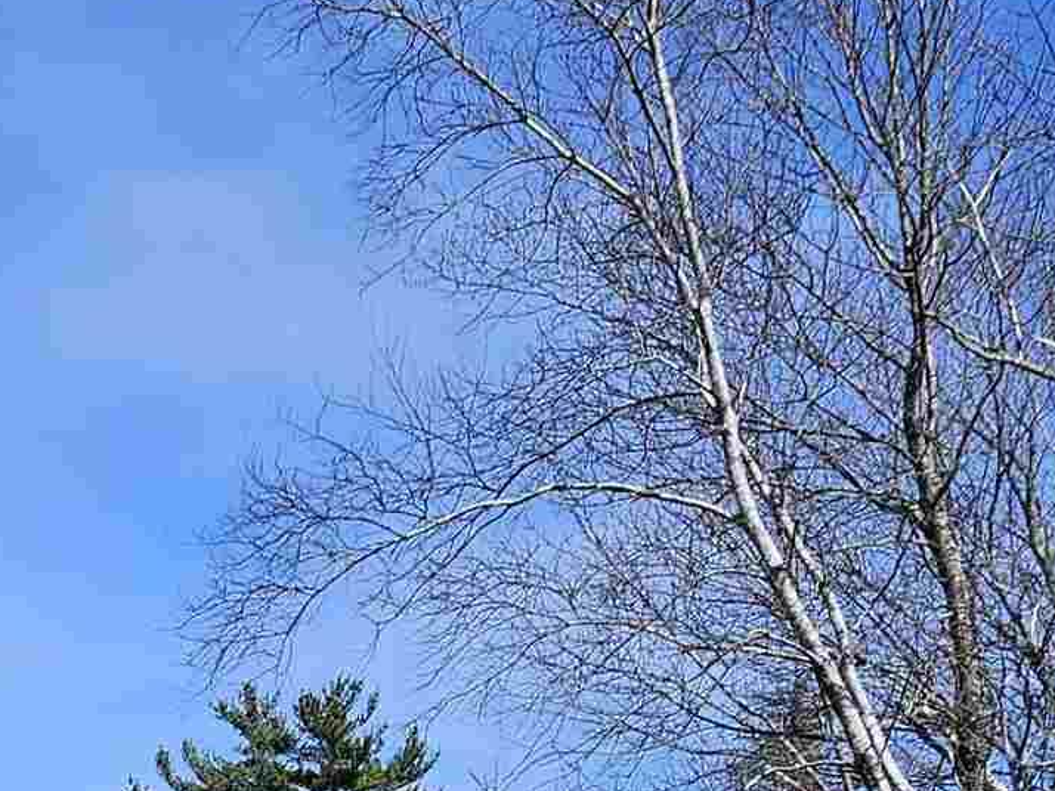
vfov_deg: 14.1
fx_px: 3016
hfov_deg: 18.6
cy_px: 1116
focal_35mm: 99
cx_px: -269
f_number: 1.8
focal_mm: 5.4
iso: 25
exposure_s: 1/2436
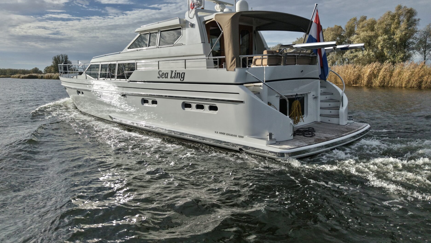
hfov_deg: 67.9
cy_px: 77
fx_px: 320
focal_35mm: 28
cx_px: 212
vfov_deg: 40.9
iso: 170
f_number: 1.8
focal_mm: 8.67
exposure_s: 1/1600
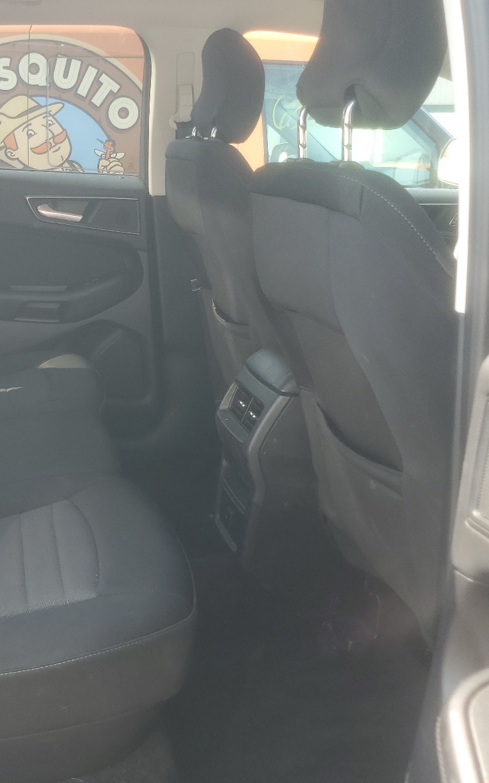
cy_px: 393
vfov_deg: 52.7
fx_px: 789
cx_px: 41
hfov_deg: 32.6
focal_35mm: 37
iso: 50
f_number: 1.5
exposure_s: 1/217
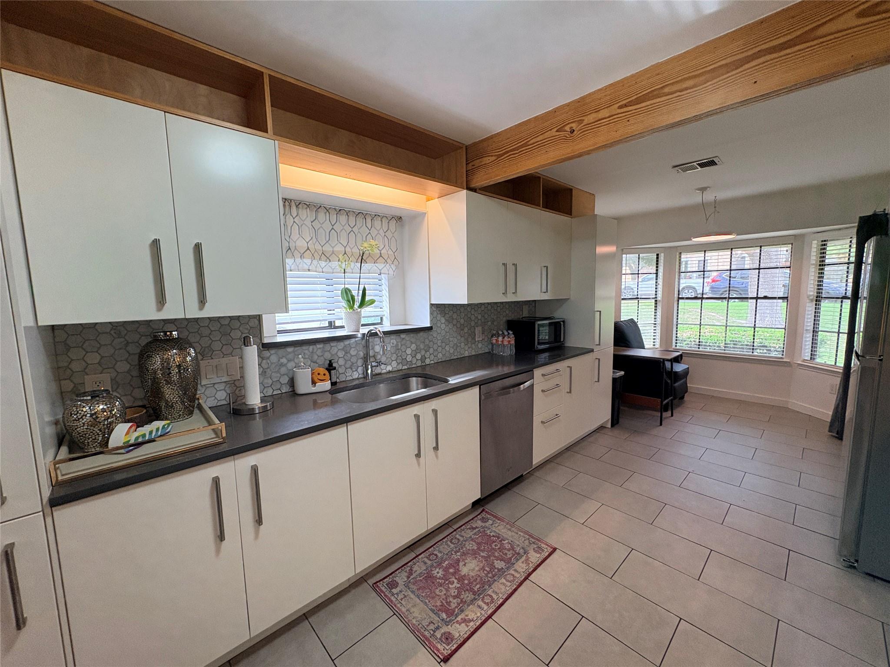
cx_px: 445
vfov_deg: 85.7
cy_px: 334
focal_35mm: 14
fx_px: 360
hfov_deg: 102.1
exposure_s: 1/120
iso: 250
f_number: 2.2
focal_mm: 2.22
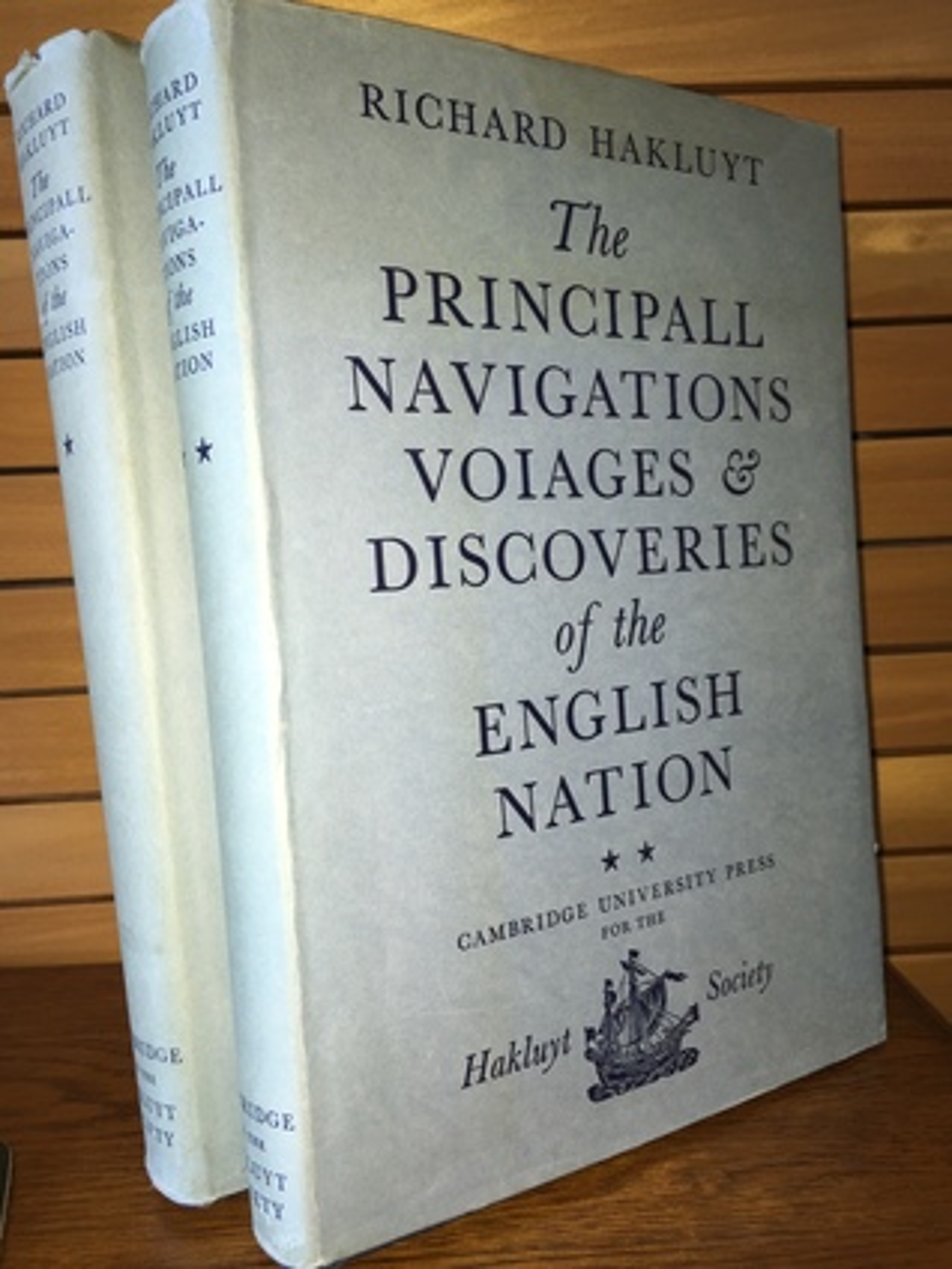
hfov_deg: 48.2
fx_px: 1063
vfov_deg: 61.7
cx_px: 476
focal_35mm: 29
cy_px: 634
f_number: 2.2
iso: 32
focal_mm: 4.15
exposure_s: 1/40
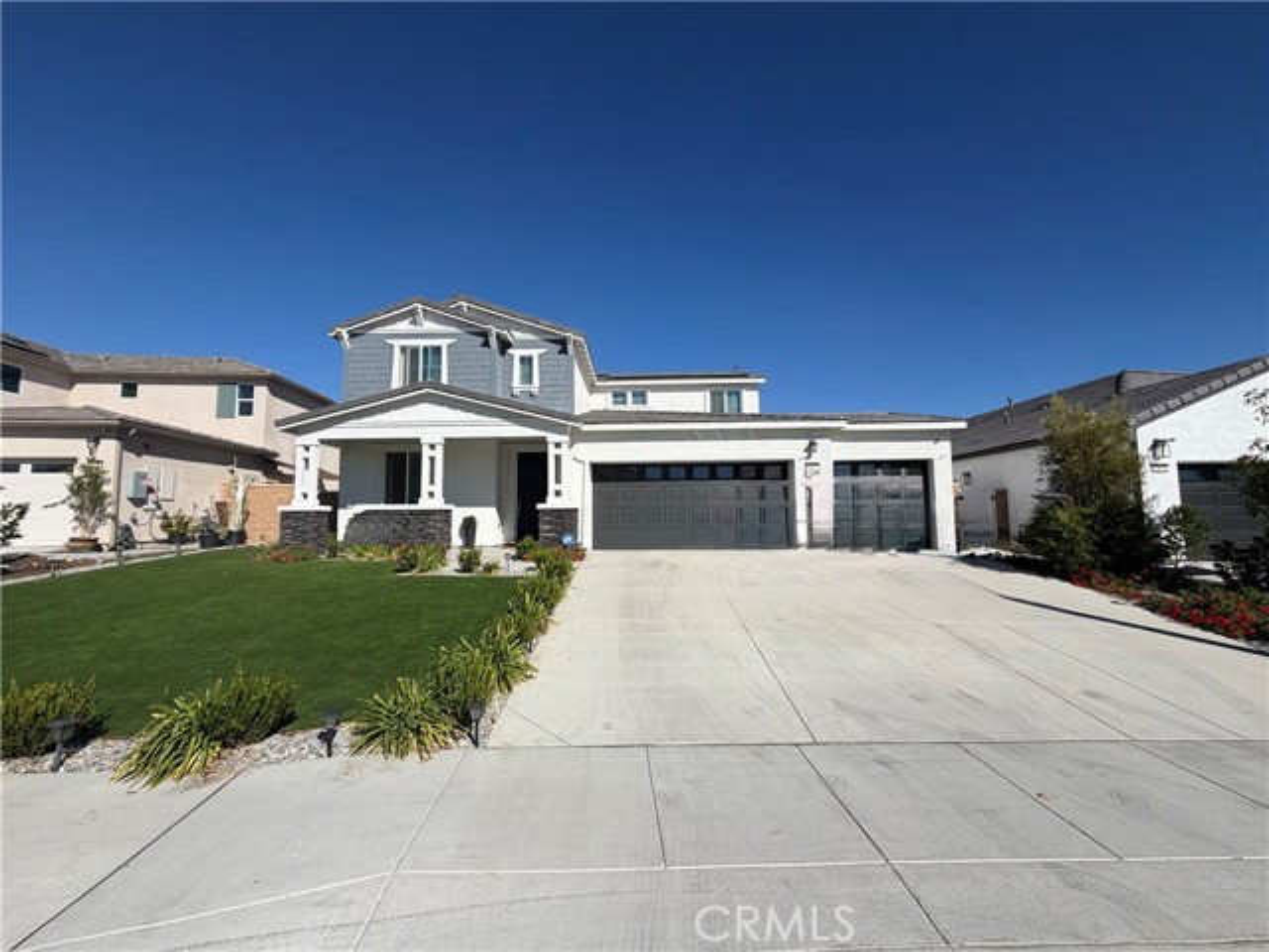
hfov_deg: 102.1
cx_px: 634
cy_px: 476
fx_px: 513
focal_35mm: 14
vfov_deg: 85.7
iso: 20
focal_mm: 2.22
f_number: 2.2
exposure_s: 1/1497
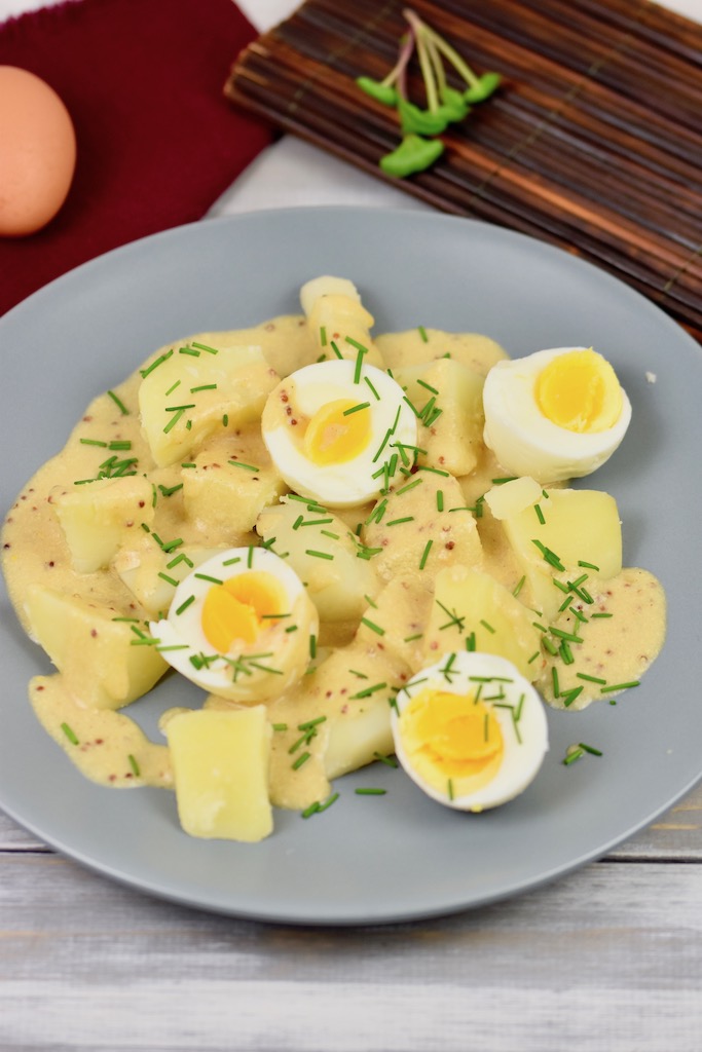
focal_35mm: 158
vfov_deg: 13.0
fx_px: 4605
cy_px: 526
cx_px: 351
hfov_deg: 8.7
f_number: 4
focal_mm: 105
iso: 500
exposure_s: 1/250
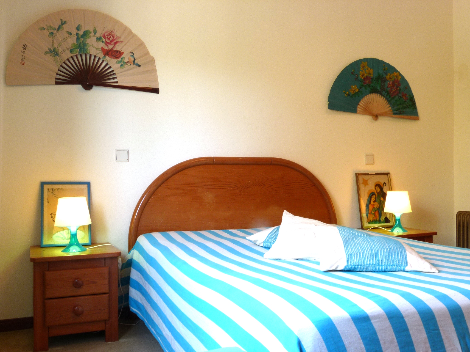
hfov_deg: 54.0
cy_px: 176
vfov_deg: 41.8
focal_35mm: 34
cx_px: 235
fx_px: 462
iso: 100
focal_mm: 6.2
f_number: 7.1
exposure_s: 1/2.5
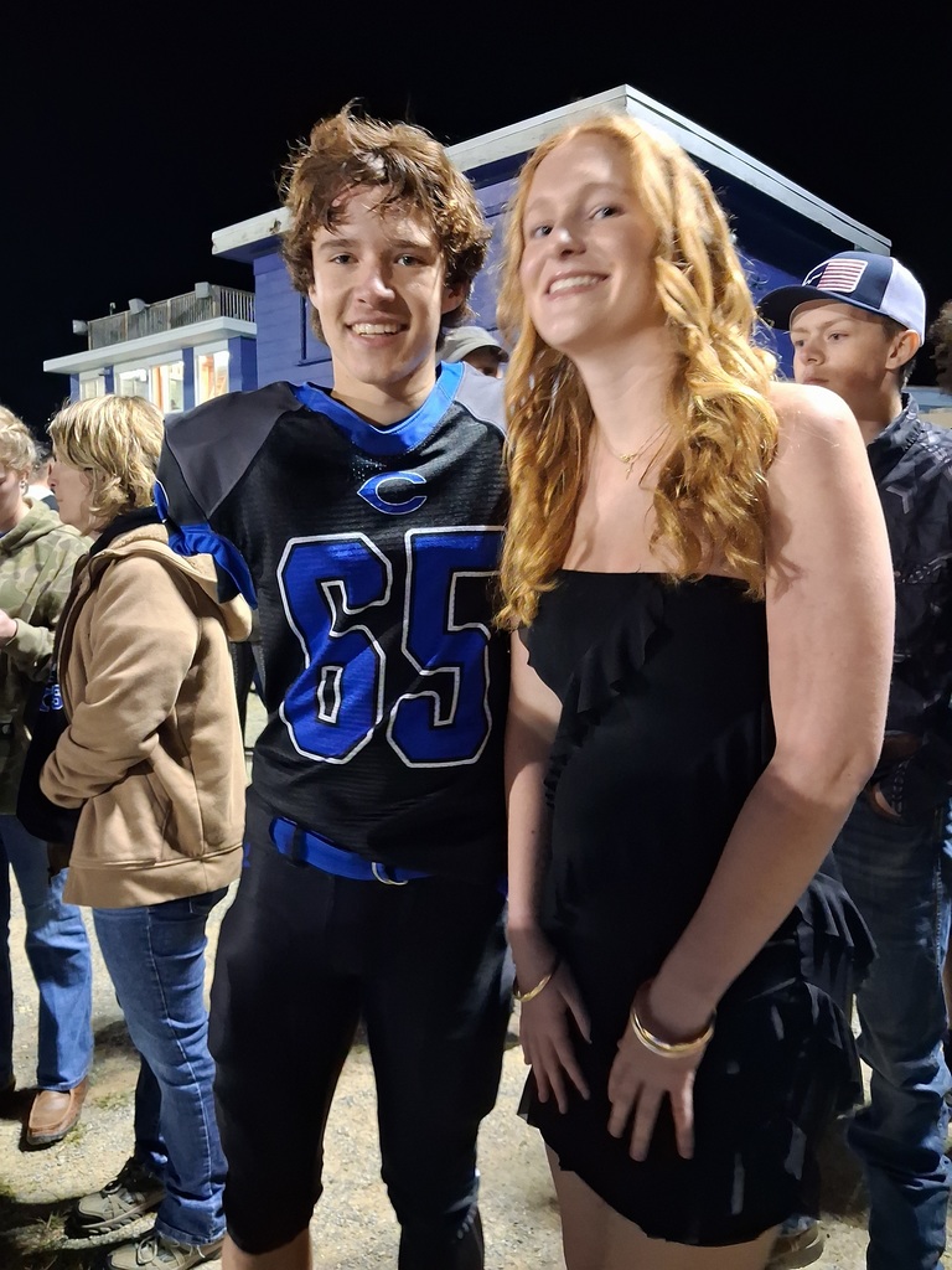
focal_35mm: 27
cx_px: 476
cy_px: 635
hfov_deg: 51.4
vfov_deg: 65.3
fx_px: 990
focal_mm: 4
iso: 640
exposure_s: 1/24
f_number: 1.8
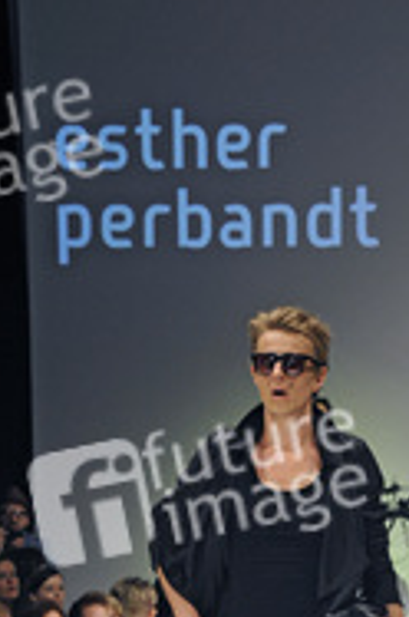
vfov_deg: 11.2
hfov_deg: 7.5
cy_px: 653
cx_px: 294
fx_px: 3113
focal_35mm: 182
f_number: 6.3
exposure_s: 1/200
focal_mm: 85
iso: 1600
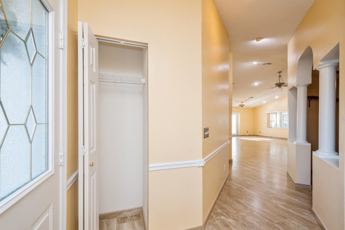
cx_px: 179
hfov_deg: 96.7
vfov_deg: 73.7
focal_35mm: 16
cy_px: 119
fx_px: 153
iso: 200
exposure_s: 1/10
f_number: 8
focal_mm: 10
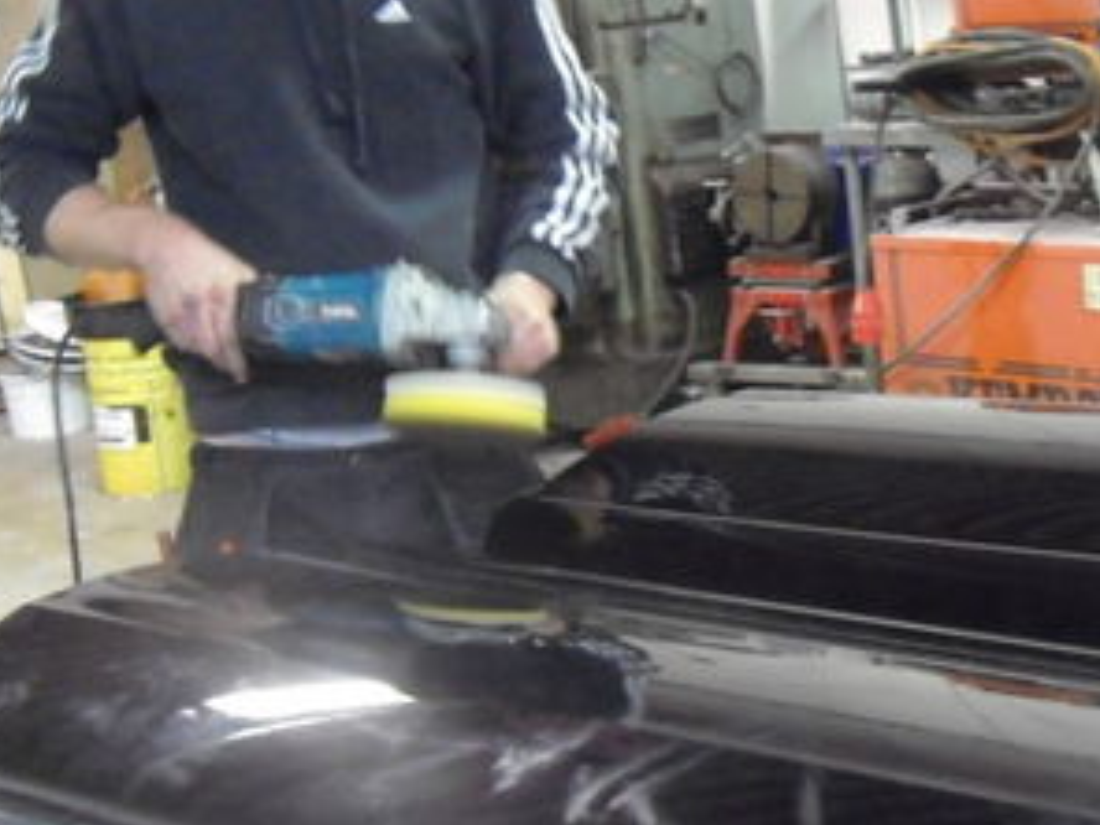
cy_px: 502
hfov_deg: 24.1
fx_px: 2542
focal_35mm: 80
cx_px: 866
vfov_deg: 18.4
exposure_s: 1/15
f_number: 2.7
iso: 800
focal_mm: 6.2
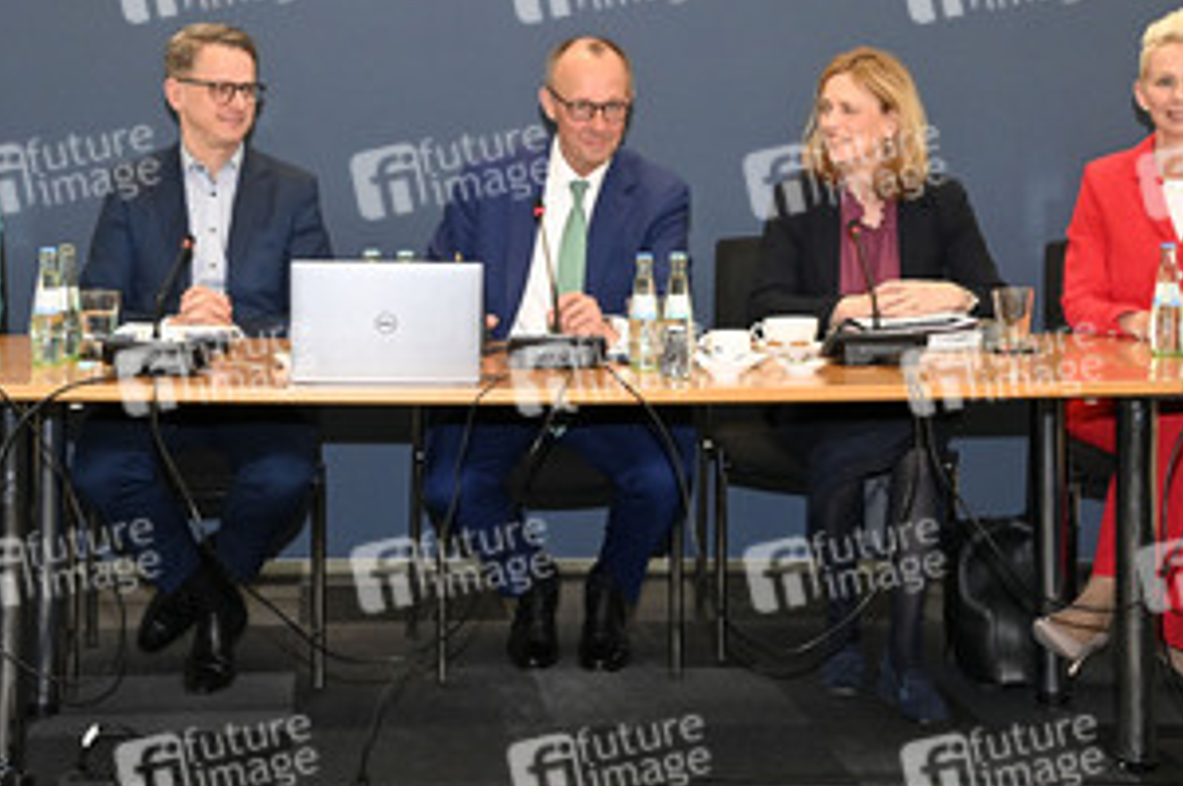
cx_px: 505
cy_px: 271
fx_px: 2363
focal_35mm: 72
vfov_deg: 18.8
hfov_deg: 28.1
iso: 8000
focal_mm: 48
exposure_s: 1/250
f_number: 6.3
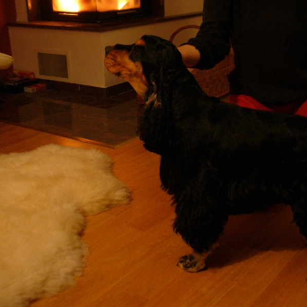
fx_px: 502
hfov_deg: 33.8
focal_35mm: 50
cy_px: 152
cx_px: 197
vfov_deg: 34.0
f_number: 2.9
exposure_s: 1/8
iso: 200
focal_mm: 7
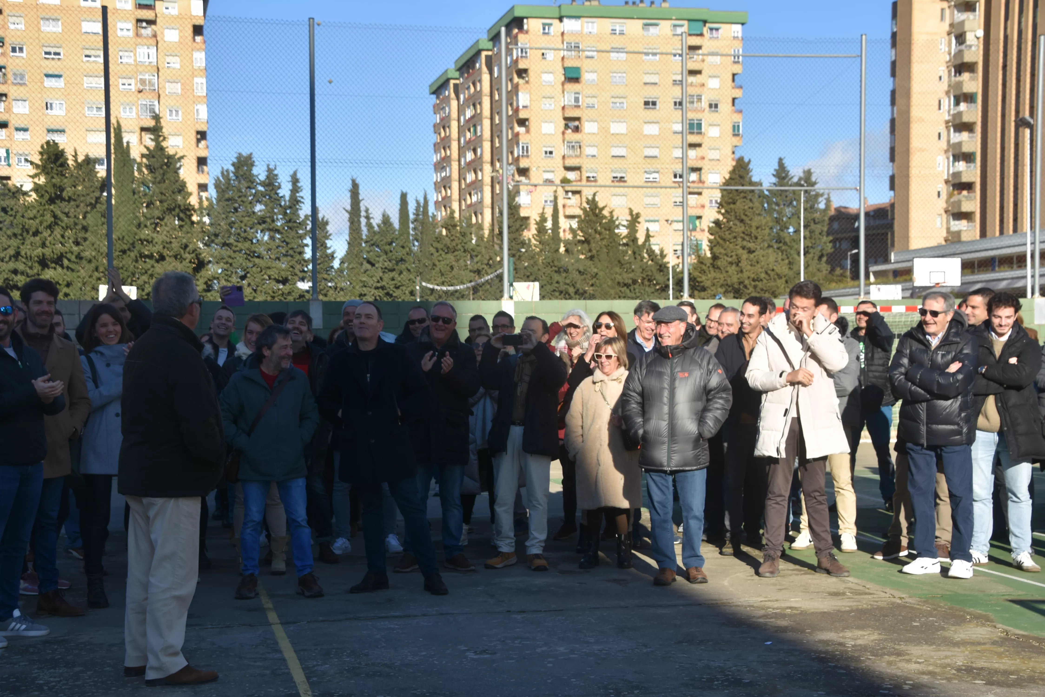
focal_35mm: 57
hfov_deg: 35.0
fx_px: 1655
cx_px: 522
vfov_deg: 23.8
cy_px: 348
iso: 100
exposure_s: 1/250
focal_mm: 38
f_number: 7.1
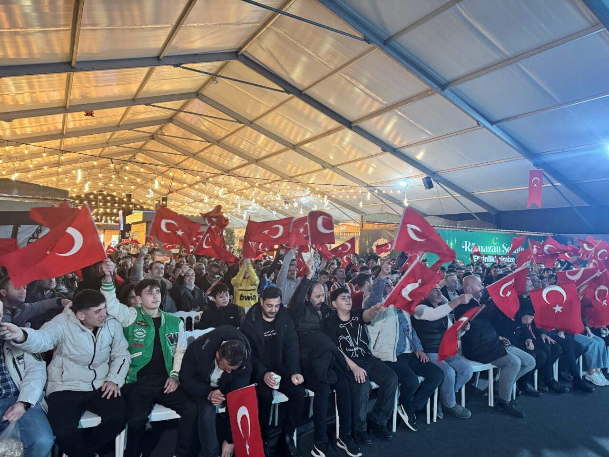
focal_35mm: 24
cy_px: 228
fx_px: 422
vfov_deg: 56.8
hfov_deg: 71.6
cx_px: 304
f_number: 1.78
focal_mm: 6.76
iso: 500
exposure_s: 1/50
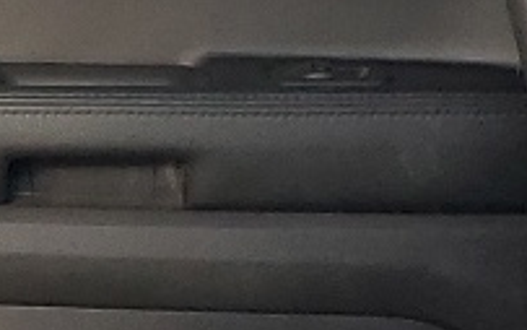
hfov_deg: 9.3
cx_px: -345
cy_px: 346
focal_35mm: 217
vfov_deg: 6.0
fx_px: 3118
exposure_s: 1/130
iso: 50
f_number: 1.5
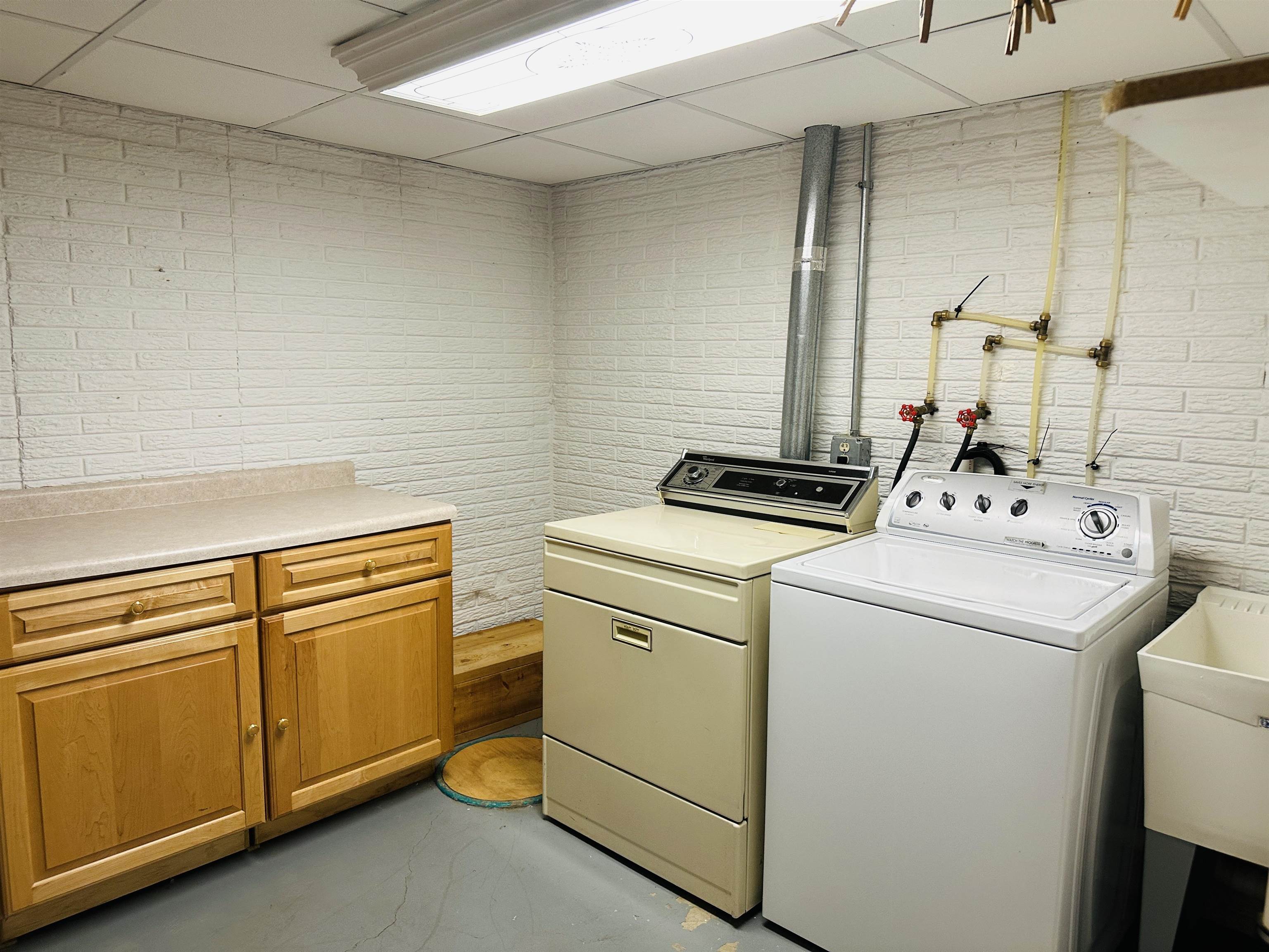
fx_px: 880
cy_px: 476
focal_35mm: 24
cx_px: 634
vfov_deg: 56.8
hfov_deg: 71.6
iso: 160
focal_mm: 6.86
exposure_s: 1/60
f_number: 1.78
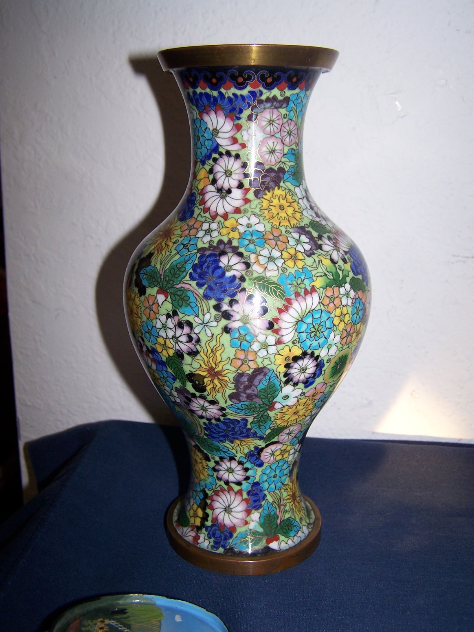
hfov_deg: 37.7
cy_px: 316
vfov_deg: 49.0
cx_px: 237
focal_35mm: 38
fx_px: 694
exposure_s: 1/60
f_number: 2.8
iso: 80
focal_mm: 6.3
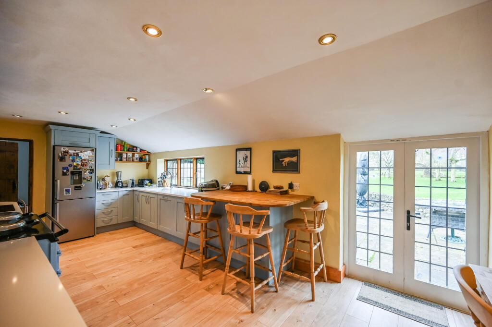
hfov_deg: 104.3
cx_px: 246
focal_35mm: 14
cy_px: 164
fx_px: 191
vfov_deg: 81.1
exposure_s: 1/320
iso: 1000
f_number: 4
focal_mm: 14
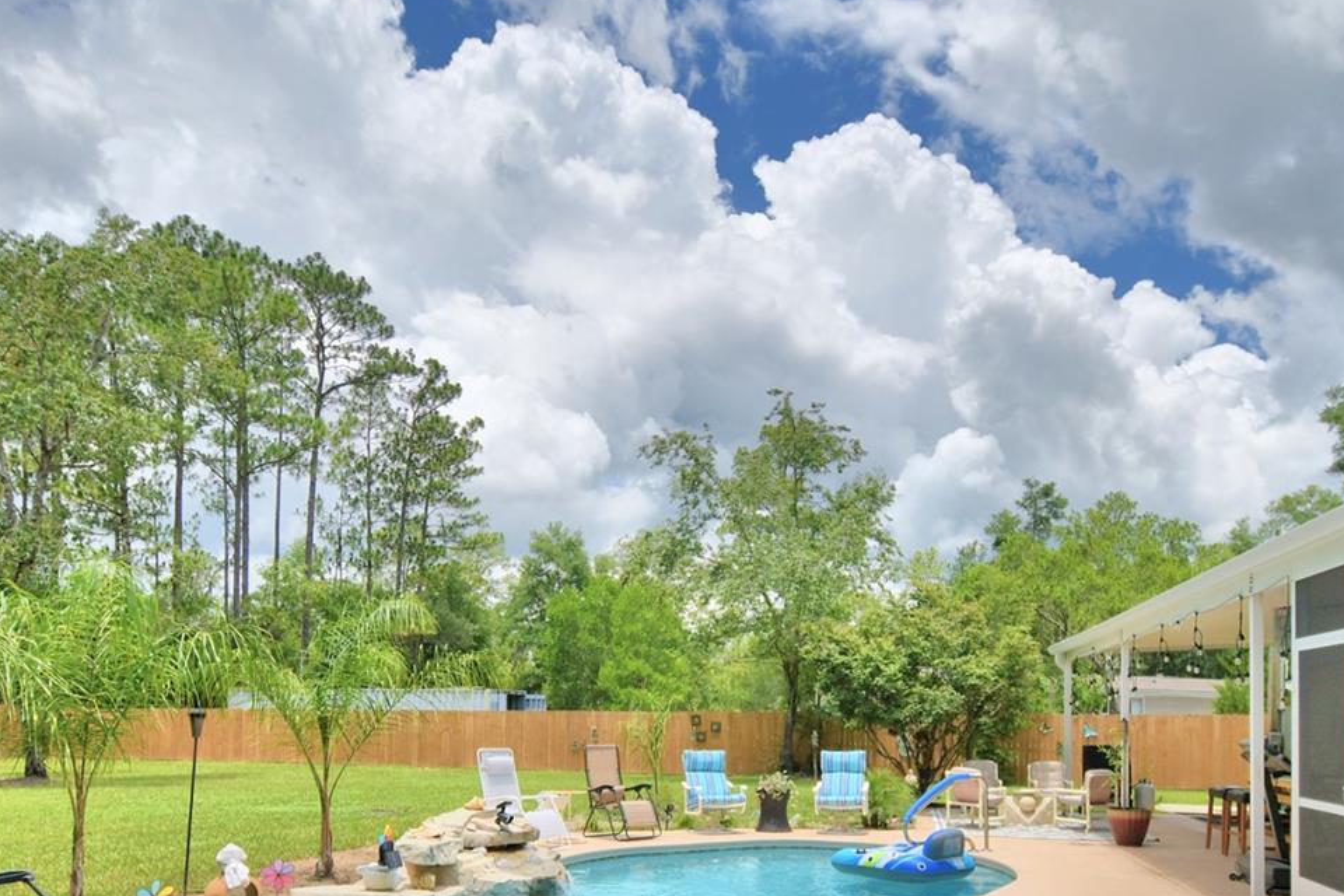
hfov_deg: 71.5
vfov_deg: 48.6
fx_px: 933
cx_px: 708
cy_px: 707
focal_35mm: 25
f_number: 4.5
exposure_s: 1/2000
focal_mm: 10
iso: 100
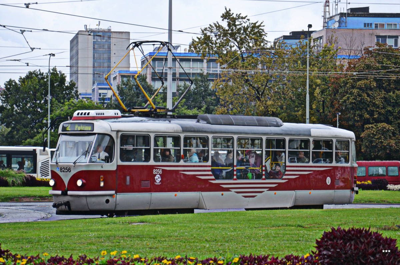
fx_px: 1414
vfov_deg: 10.7
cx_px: 200
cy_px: 132
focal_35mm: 128
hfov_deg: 16.1
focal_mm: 85
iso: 100
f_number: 5.6
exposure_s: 1/60
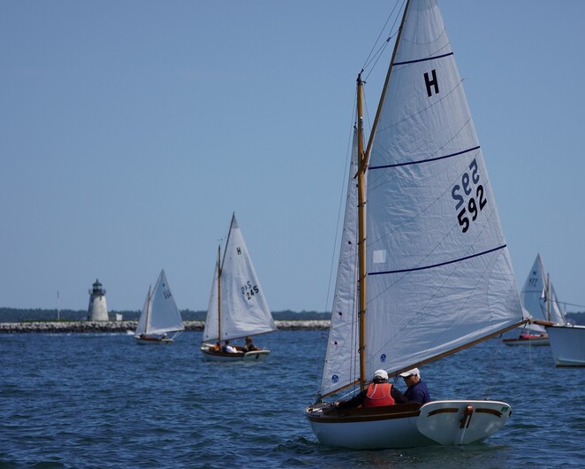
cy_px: 235
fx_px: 4416
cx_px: 346
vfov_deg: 6.1
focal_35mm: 255
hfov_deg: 7.6
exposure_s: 1/2000
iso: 160
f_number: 5
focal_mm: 150
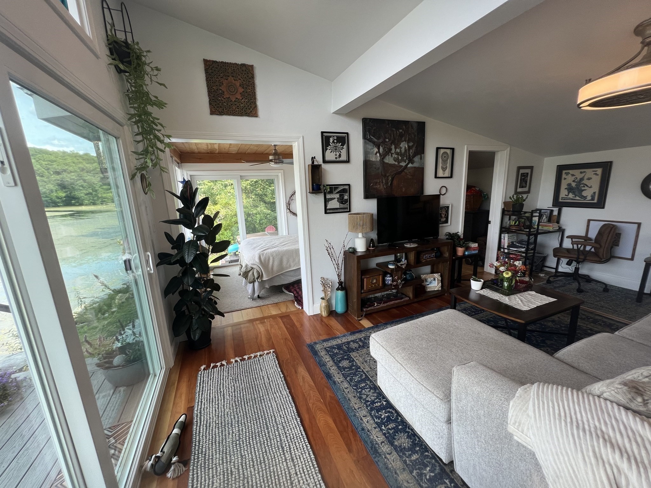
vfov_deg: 89.9
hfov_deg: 106.2
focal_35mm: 13
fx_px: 244
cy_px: 244
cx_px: 326
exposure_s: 1/120
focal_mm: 1.57
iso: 50
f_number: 1.8
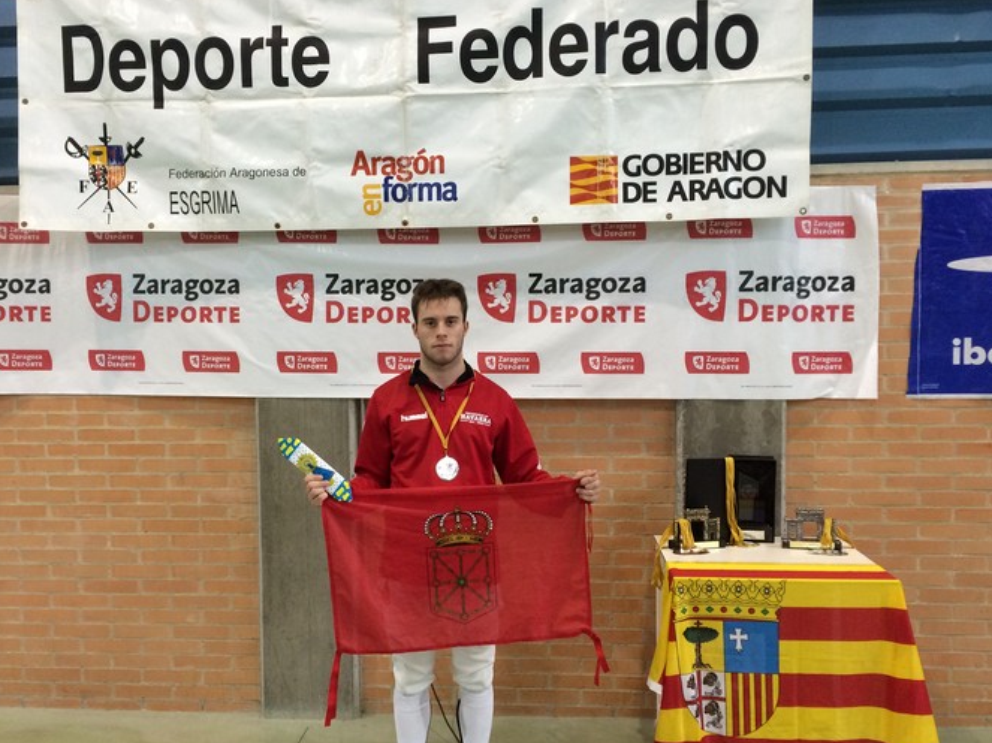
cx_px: 450
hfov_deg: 52.6
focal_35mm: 35
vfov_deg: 40.7
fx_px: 1003
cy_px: 392
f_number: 2.2
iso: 80
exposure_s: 1/33
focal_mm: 4.15
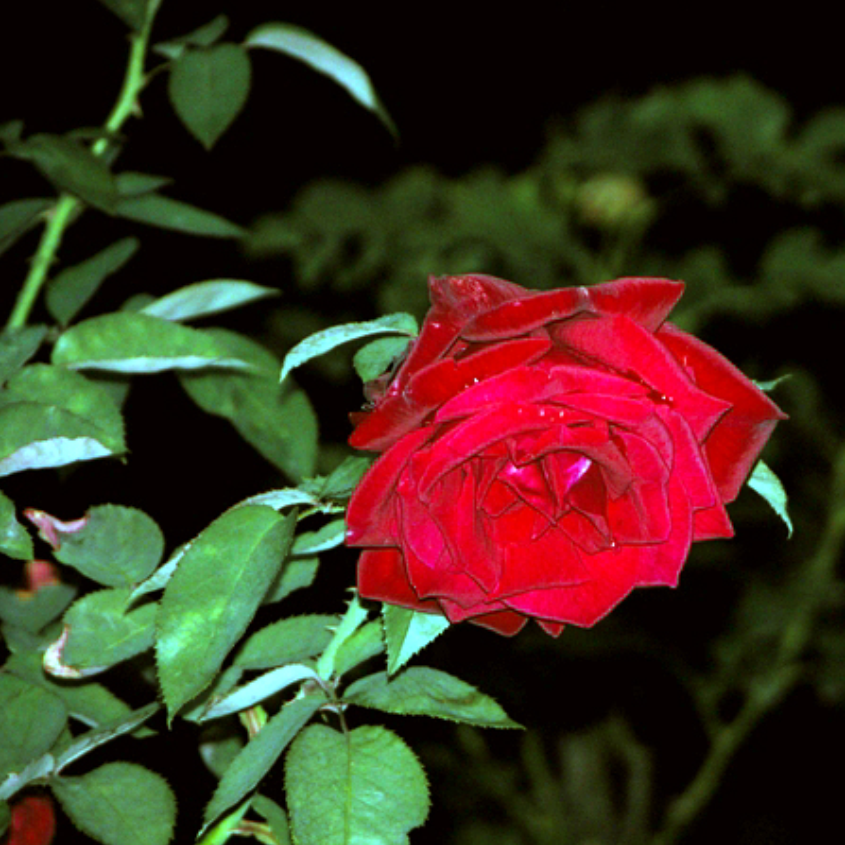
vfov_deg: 5.3
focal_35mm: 332
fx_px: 9169
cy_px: 422
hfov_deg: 5.3
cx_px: 548
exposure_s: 1/125
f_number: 4.2
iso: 100
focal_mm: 71.2
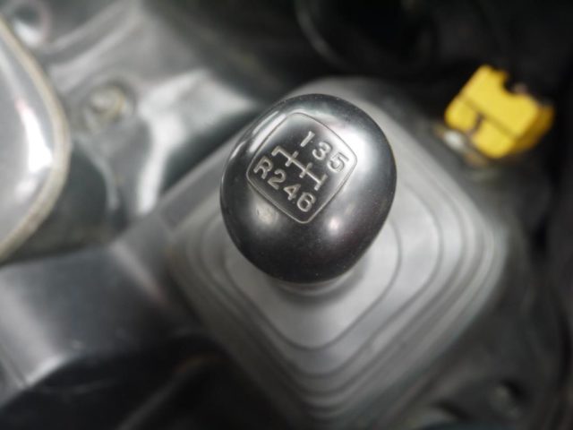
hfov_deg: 46.8
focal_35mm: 40
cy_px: 215
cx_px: 286
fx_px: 662
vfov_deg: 36.0
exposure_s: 1/60
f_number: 4.4
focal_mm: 20
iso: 640
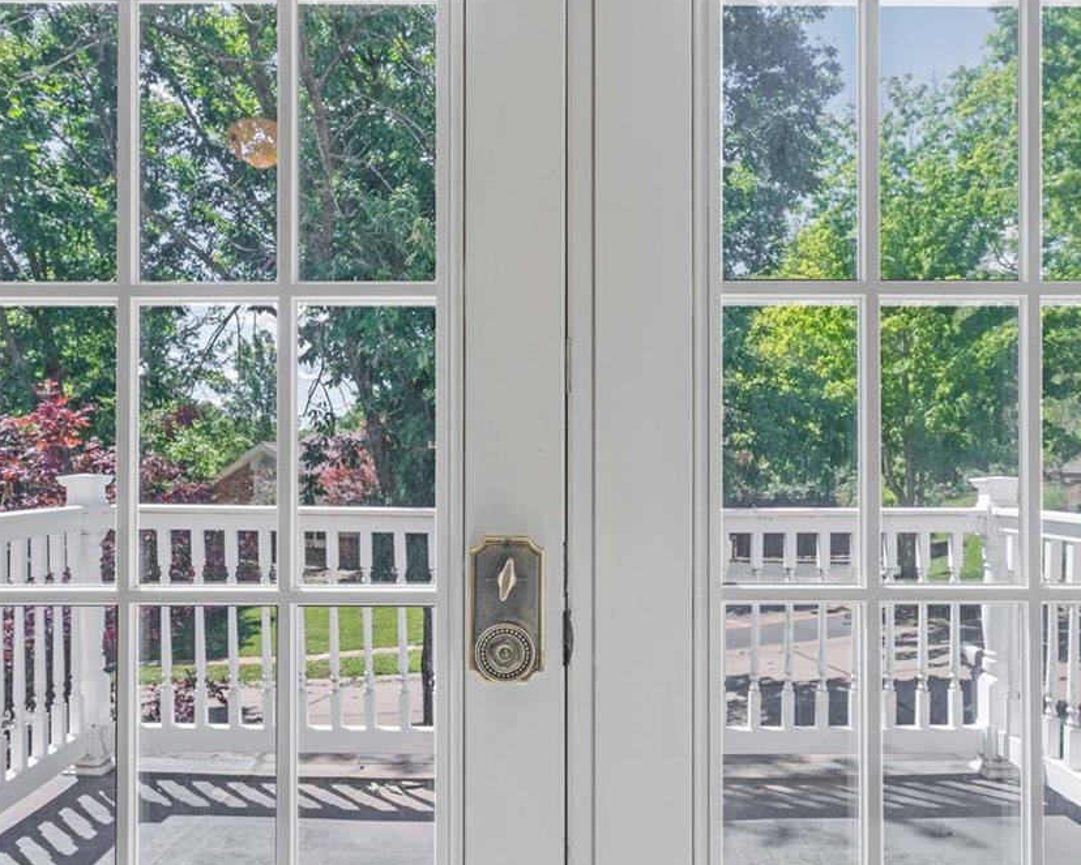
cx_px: 527
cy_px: 448
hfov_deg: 60.4
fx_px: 928
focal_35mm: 29
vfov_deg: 50.0
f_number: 7.1
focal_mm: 16
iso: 400
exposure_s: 1/160
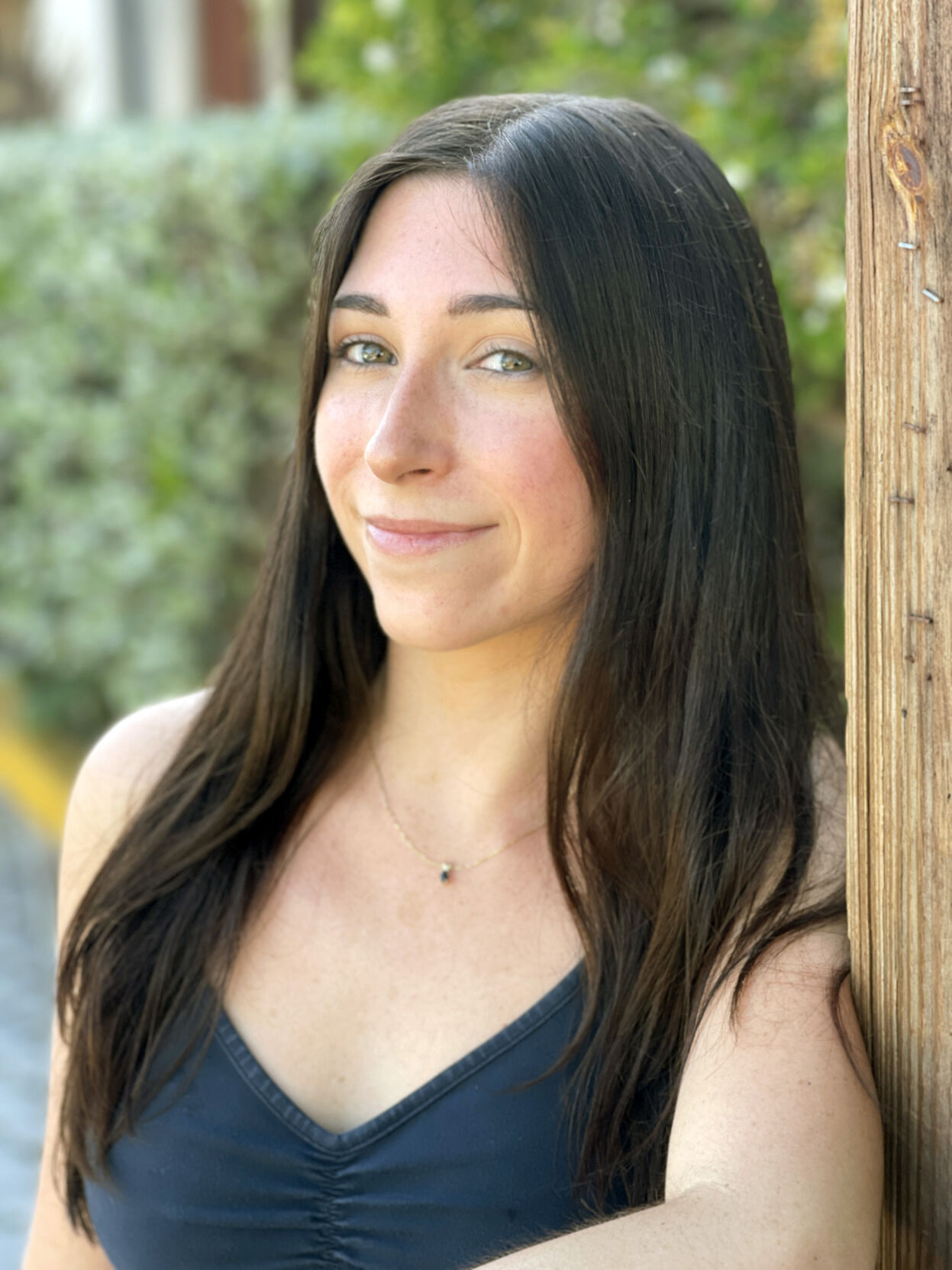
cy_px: 635
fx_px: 2347
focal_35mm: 64
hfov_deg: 22.9
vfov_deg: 30.3
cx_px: 476
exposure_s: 1/121
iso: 50
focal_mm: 7.5
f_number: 2.2
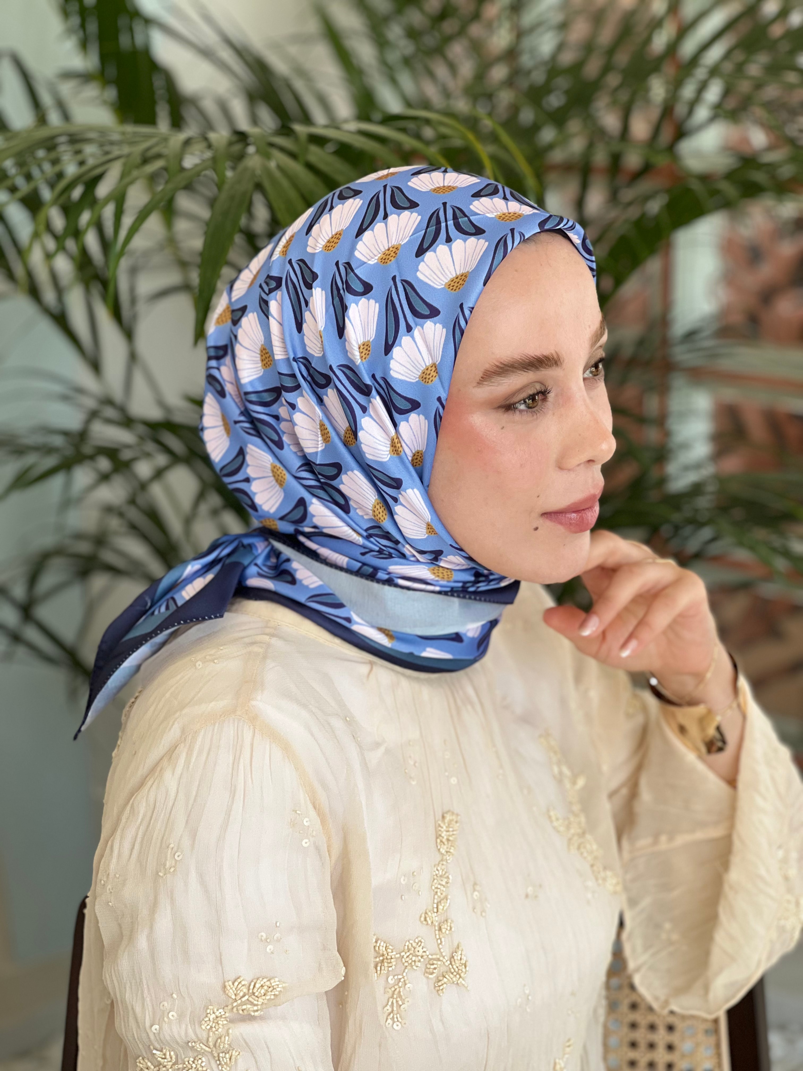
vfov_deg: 25.3
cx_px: 402
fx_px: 2382
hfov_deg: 19.1
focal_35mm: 77
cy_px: 536
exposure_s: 1/121
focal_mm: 9
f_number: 2.8
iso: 100
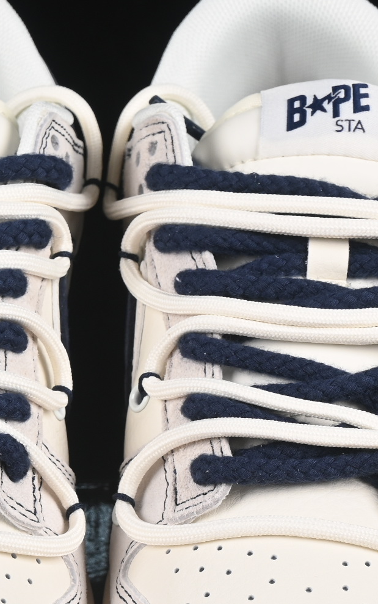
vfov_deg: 9.7
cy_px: 520
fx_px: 3543
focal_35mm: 215
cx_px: 79
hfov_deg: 6.1
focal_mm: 50
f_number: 8
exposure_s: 1/80
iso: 160
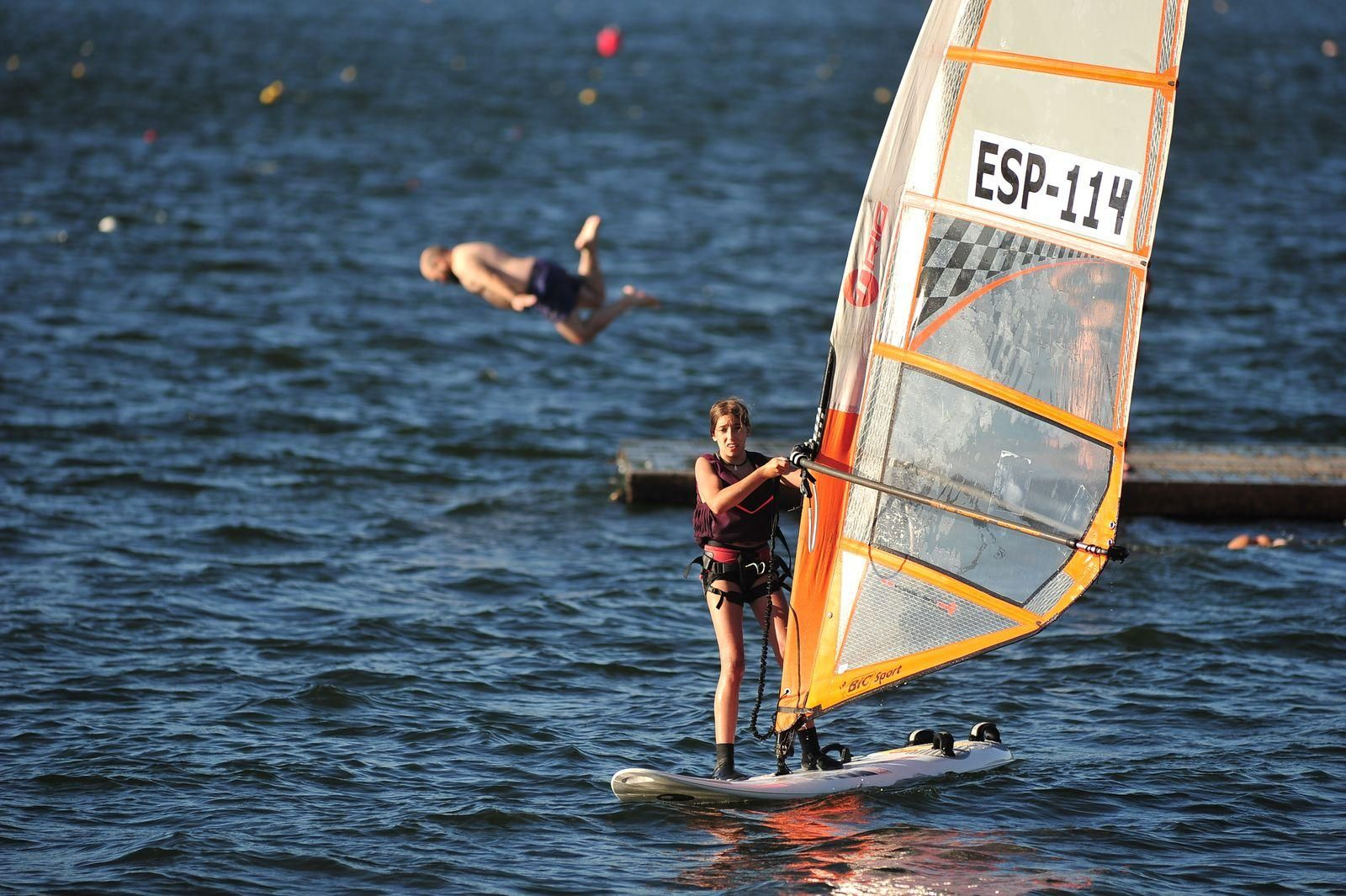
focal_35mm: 300
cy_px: 448
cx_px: 673
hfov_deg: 6.9
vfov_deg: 4.6
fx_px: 11210
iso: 125
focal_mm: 300
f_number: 3.2
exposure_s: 1/1250
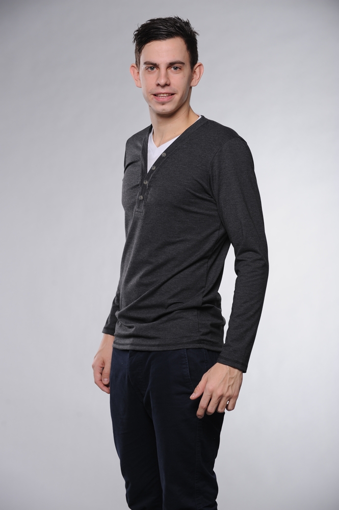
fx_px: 1344
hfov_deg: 14.4
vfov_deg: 21.5
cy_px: 255
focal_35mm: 95
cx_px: 170
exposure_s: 1/200
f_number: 5.6
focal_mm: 95
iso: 200
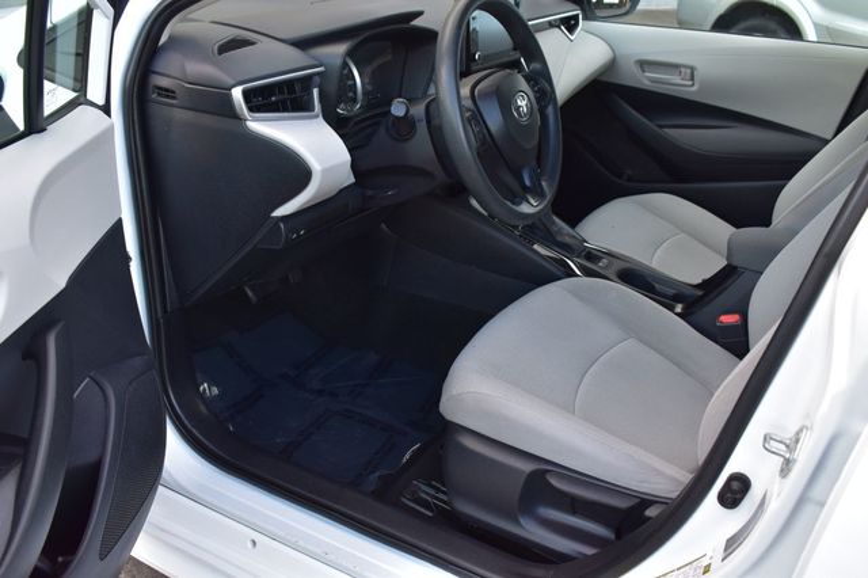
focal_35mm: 34
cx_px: 434
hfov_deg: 55.1
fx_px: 831
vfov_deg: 38.3
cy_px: 289
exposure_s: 1/20
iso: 400
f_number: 6.3
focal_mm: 23
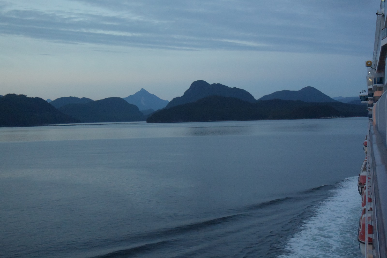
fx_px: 602
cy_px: 129
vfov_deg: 24.2
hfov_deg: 35.6
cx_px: 194
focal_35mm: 56
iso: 1100
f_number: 4.8
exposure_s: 1/60
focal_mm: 21
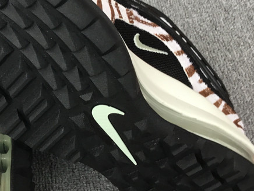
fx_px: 470
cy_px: 76
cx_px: 43
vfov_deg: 22.9
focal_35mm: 64
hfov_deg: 29.4
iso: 32
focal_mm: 3.3
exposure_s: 1/33
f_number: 2.4
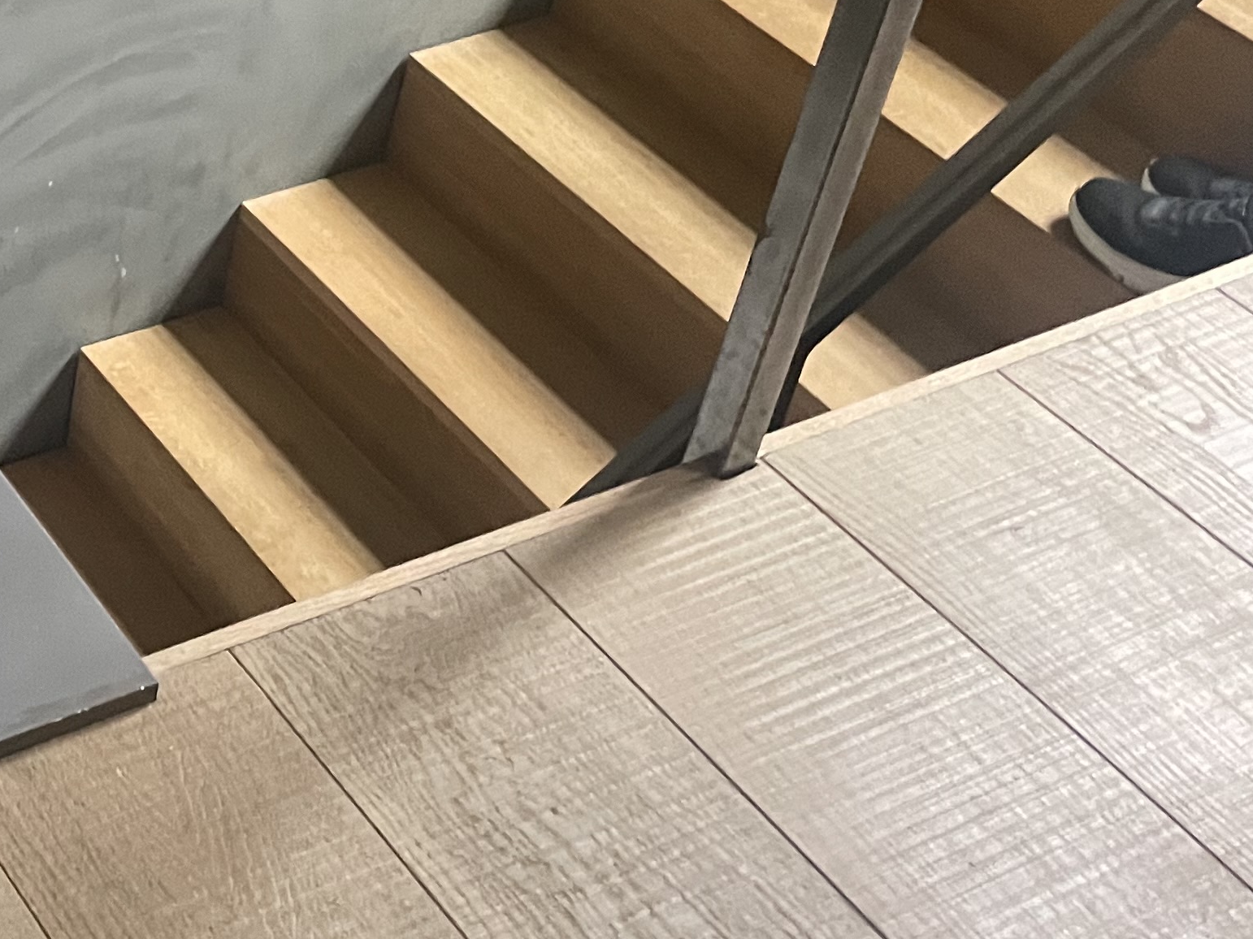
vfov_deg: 21.1
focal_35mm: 68
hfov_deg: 24.8
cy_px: 62
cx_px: -375
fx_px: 2461
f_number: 1.6
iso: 500
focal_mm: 4.2
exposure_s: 1/25
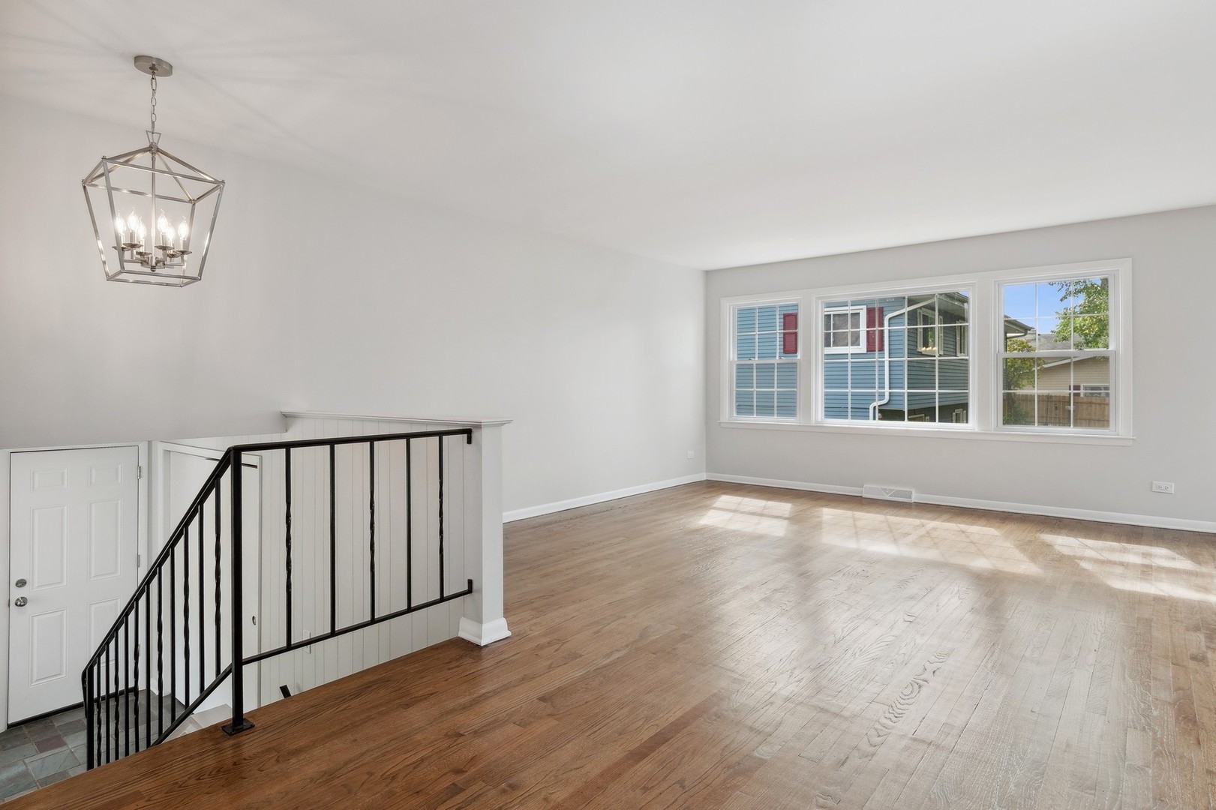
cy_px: 405
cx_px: 608
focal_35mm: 18
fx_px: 608
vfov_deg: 67.4
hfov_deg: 90.0
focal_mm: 12
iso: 320
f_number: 8
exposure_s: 1/15
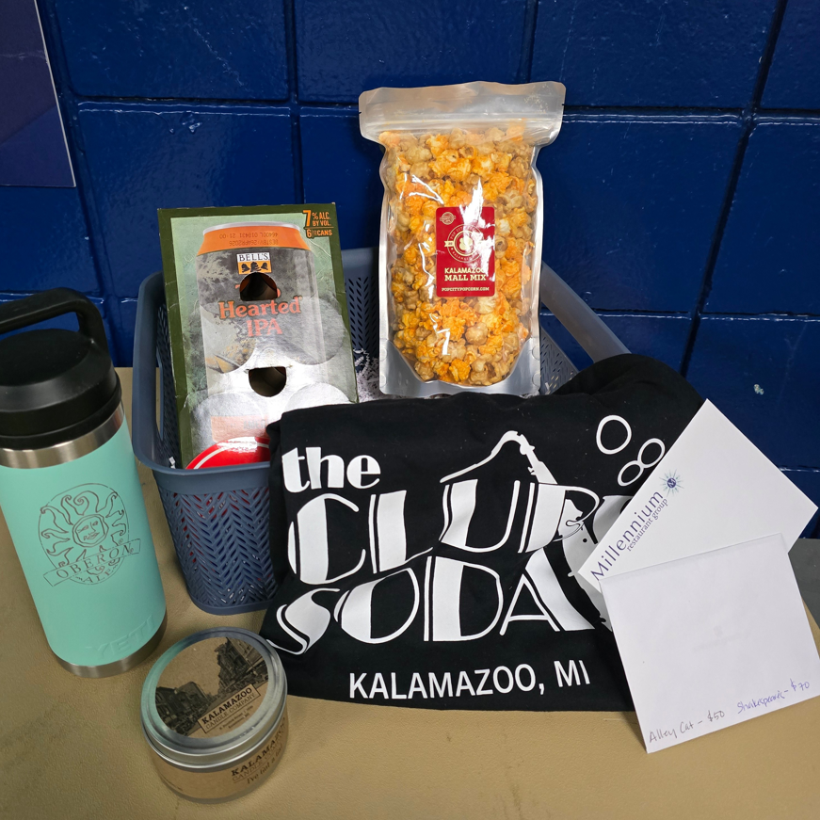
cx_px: 397
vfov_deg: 57.2
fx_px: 750
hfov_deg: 57.3
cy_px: 363
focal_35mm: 28
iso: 800
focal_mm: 6.3
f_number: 1.7
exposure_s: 1/120
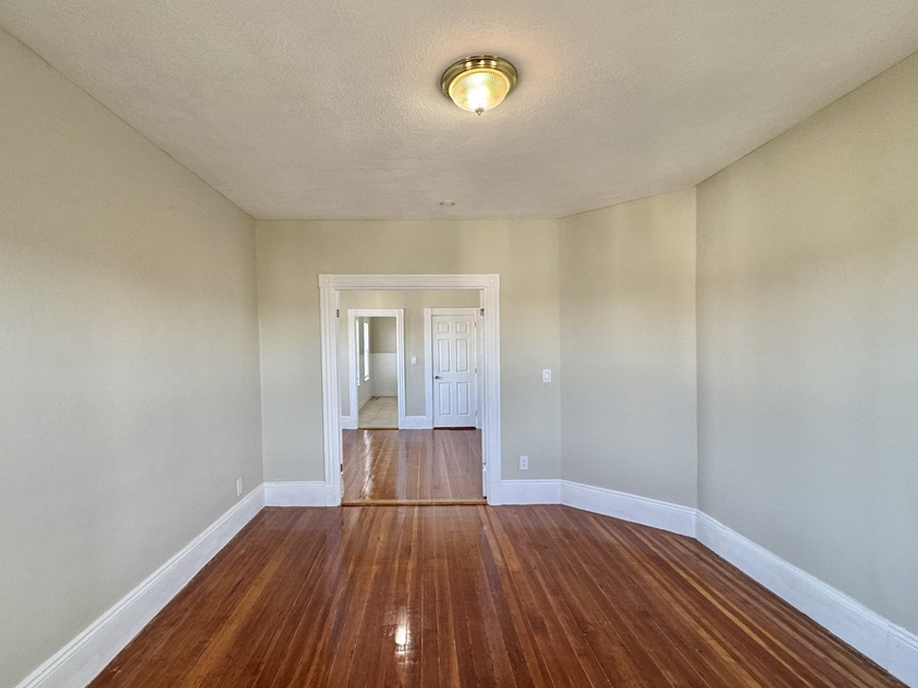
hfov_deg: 90.9
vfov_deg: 74.6
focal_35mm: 17
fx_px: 451
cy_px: 365
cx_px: 429
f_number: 2.2
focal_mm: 2.22
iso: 125
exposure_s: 1/120
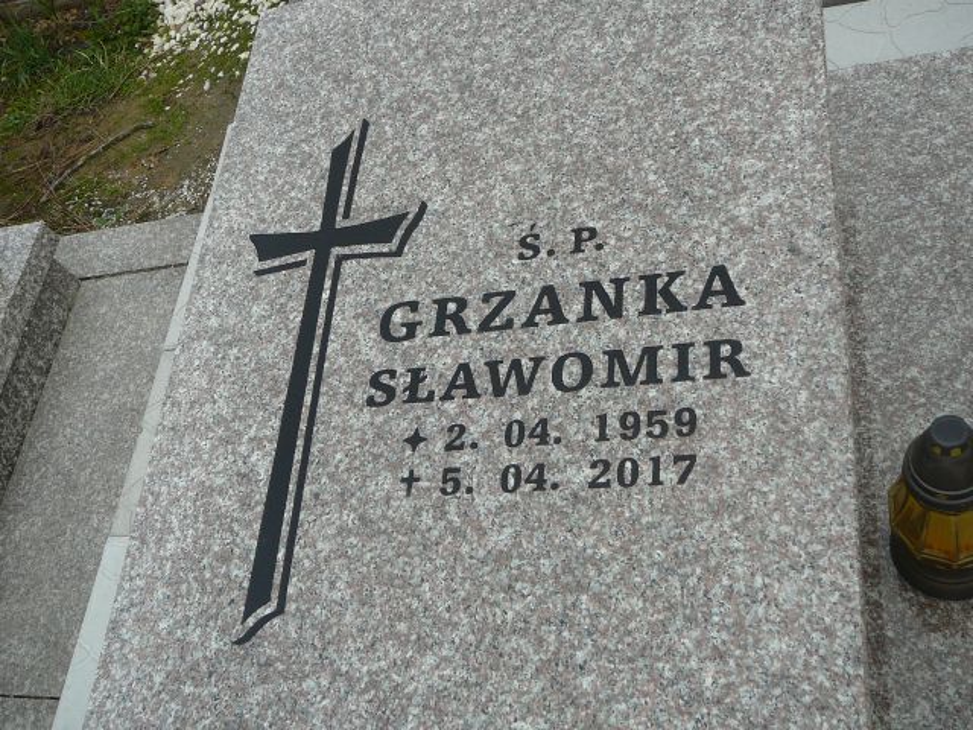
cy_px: 365
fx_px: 1068
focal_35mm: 38
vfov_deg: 37.7
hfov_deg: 49.0
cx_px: 486
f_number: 3
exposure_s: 1/125
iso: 80
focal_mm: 5.6
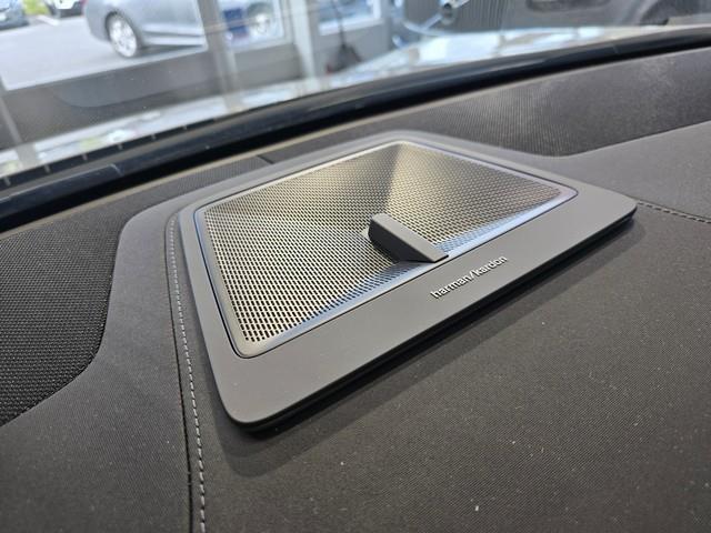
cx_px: 356
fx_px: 472
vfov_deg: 58.9
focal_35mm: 23
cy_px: 266
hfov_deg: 73.9
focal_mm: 6.3
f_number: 1.7
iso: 40
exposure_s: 1/100
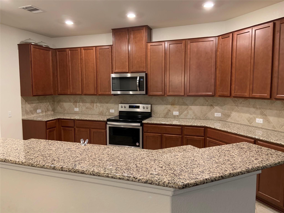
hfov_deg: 67.3
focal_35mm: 26
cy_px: 106
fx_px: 213
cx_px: 142
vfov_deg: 53.1
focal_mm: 4.25
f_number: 1.8
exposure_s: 1/60
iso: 250
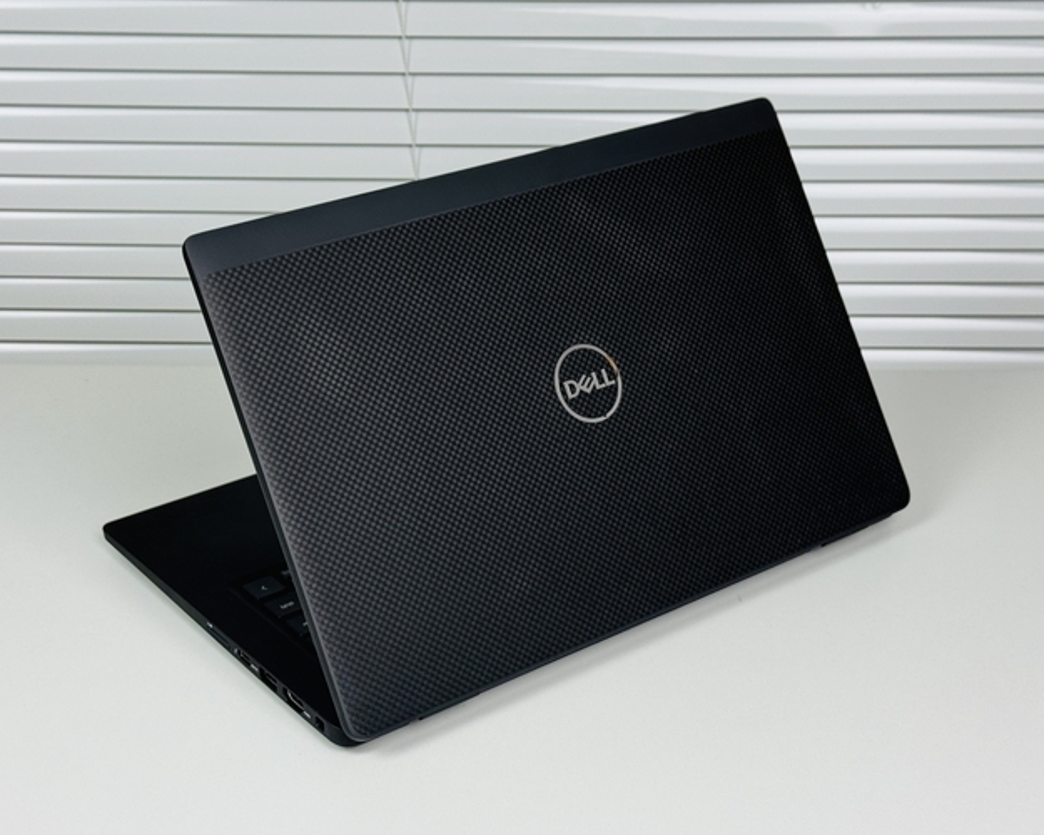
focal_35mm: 60
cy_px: 409
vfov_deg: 25.4
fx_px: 1854
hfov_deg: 31.4
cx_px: 498
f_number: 1.78
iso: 50
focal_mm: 6.76
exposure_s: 1/164
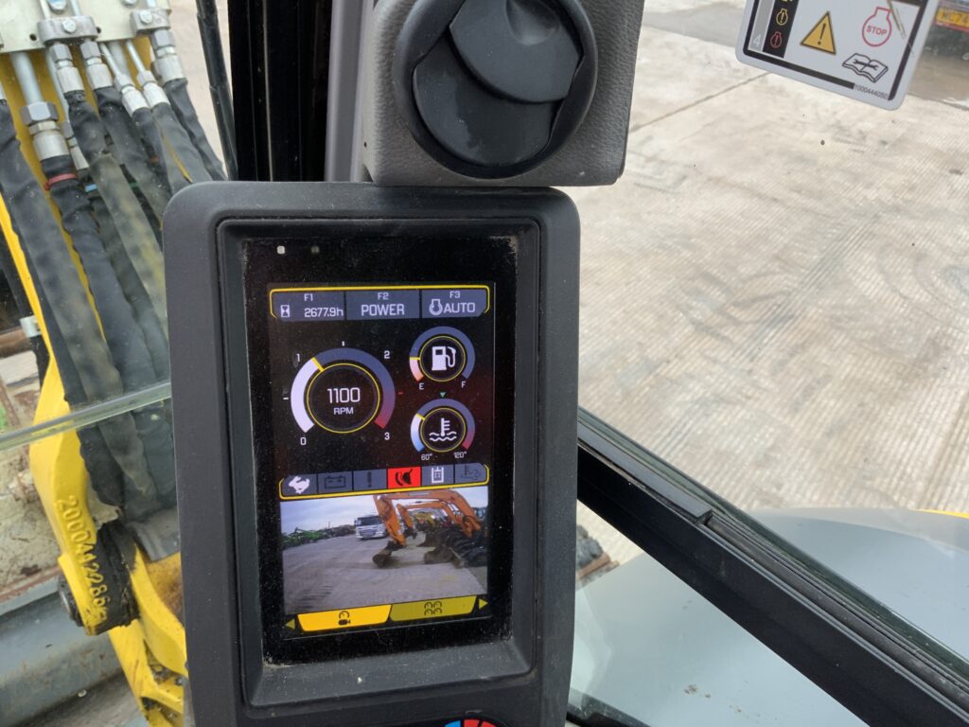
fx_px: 812
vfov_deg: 48.2
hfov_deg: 61.7
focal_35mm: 29
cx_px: 484
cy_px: 364
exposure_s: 1/122
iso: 25
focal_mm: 3
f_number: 1.8
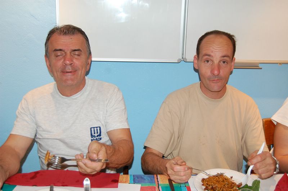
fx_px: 311
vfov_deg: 34.1
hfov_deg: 49.6
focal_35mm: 39
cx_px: 144
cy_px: 96
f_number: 4.2
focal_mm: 26
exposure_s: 1/60
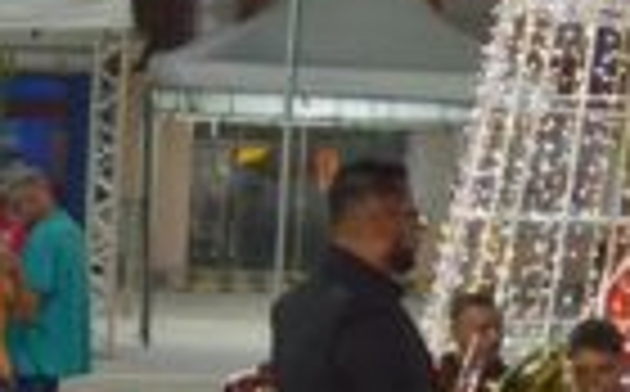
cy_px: -54
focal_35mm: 171
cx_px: 1037
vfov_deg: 7.6
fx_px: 2926
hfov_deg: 11.6
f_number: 3.8
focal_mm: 21
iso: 1000
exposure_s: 1/60
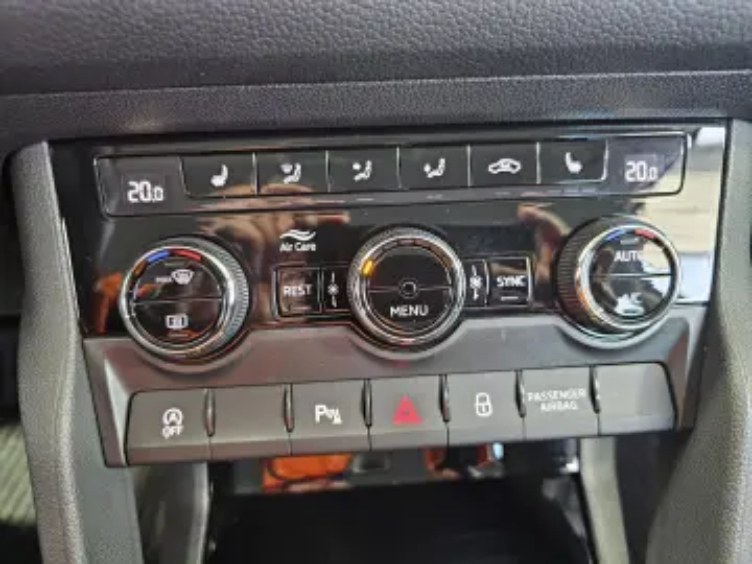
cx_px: 376
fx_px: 500
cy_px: 282
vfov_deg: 58.9
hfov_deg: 73.9
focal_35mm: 23
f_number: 1.7
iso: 500
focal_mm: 6.3
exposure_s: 1/25
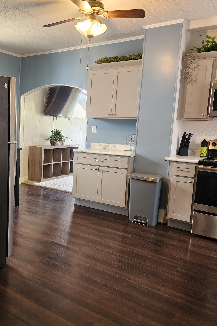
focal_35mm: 32
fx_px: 289
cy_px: 163
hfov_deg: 39.3
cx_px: 39
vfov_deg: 58.7
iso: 640
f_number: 1.8
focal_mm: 6.4
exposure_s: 1/120
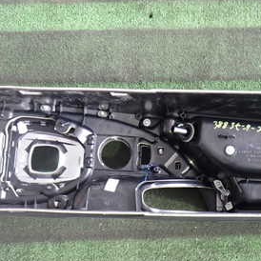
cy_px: 144
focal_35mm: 58
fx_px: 495
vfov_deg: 29.5
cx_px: 164
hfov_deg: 29.4
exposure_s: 1/30
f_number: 2.3
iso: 250
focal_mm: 5.4
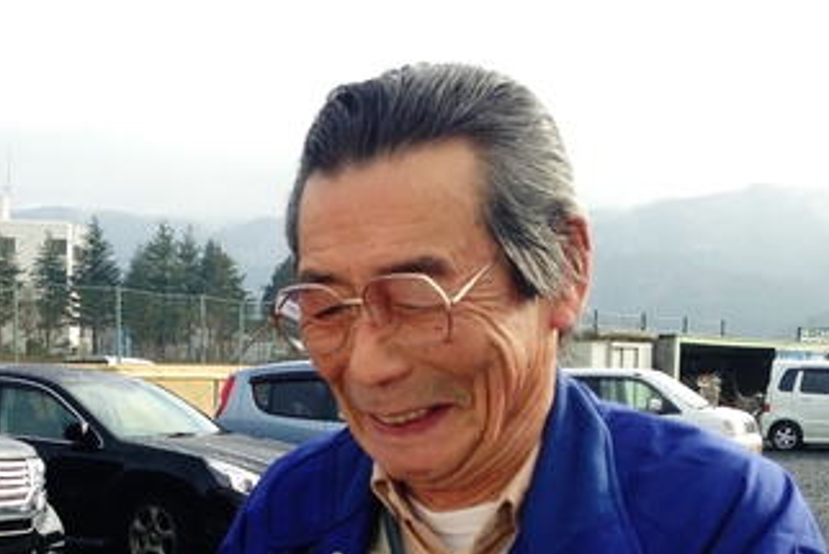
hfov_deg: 30.7
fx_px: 1497
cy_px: 505
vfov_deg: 20.5
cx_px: 270
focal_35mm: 65
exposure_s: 1/874
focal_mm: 4.13
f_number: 2.4
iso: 50
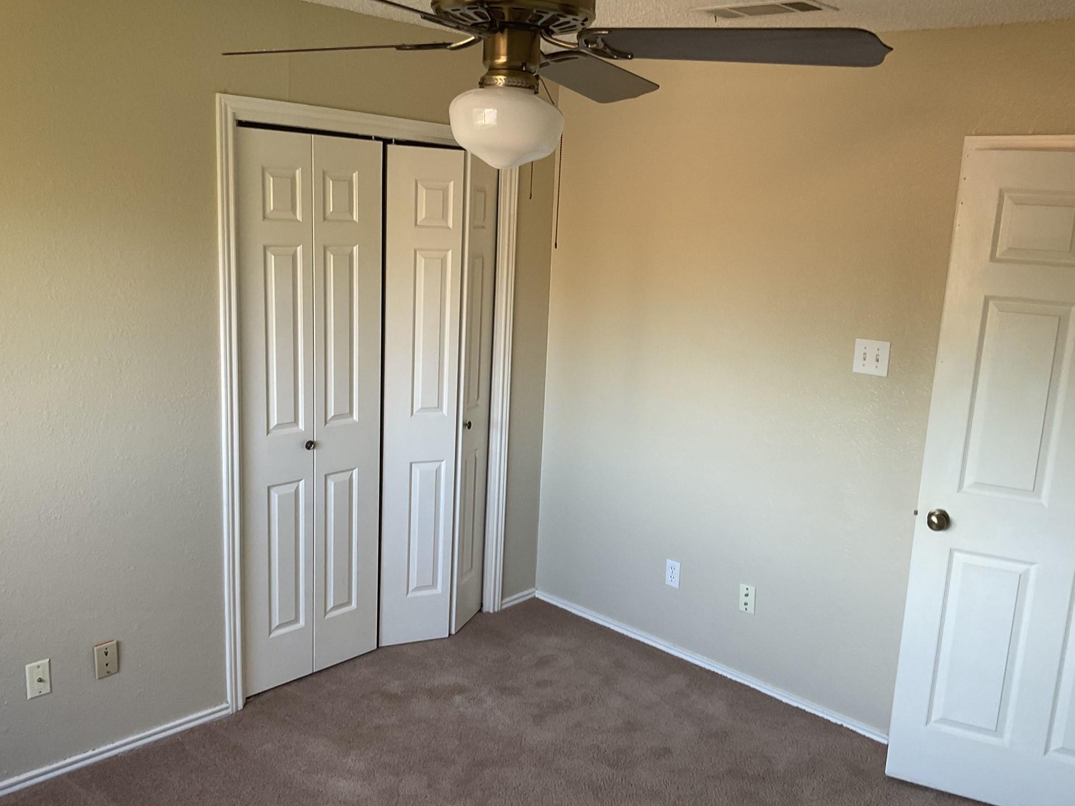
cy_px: 404
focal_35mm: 32
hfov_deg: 56.8
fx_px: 994
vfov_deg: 44.2
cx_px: 550
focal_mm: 3
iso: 40
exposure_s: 1/60
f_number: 1.8
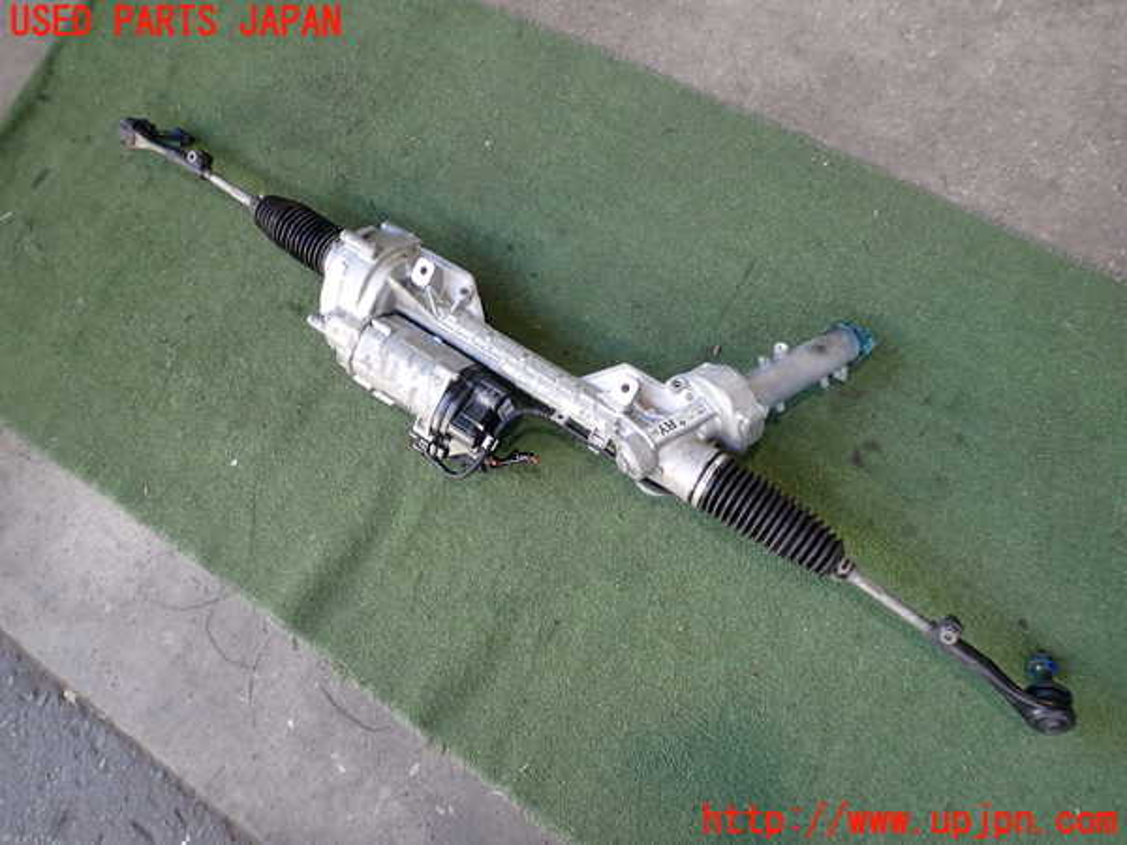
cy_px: 422
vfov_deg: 49.7
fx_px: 912
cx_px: 564
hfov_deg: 63.4
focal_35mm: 28
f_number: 2.2
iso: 200
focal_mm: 5.05
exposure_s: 1/80
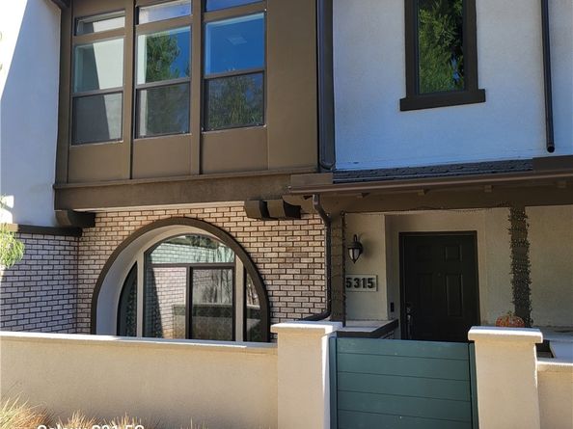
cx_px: 286
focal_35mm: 26
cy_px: 214
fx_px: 430
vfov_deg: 53.0
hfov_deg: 67.3
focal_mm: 5.4
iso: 40
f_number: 1.8
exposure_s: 1/917
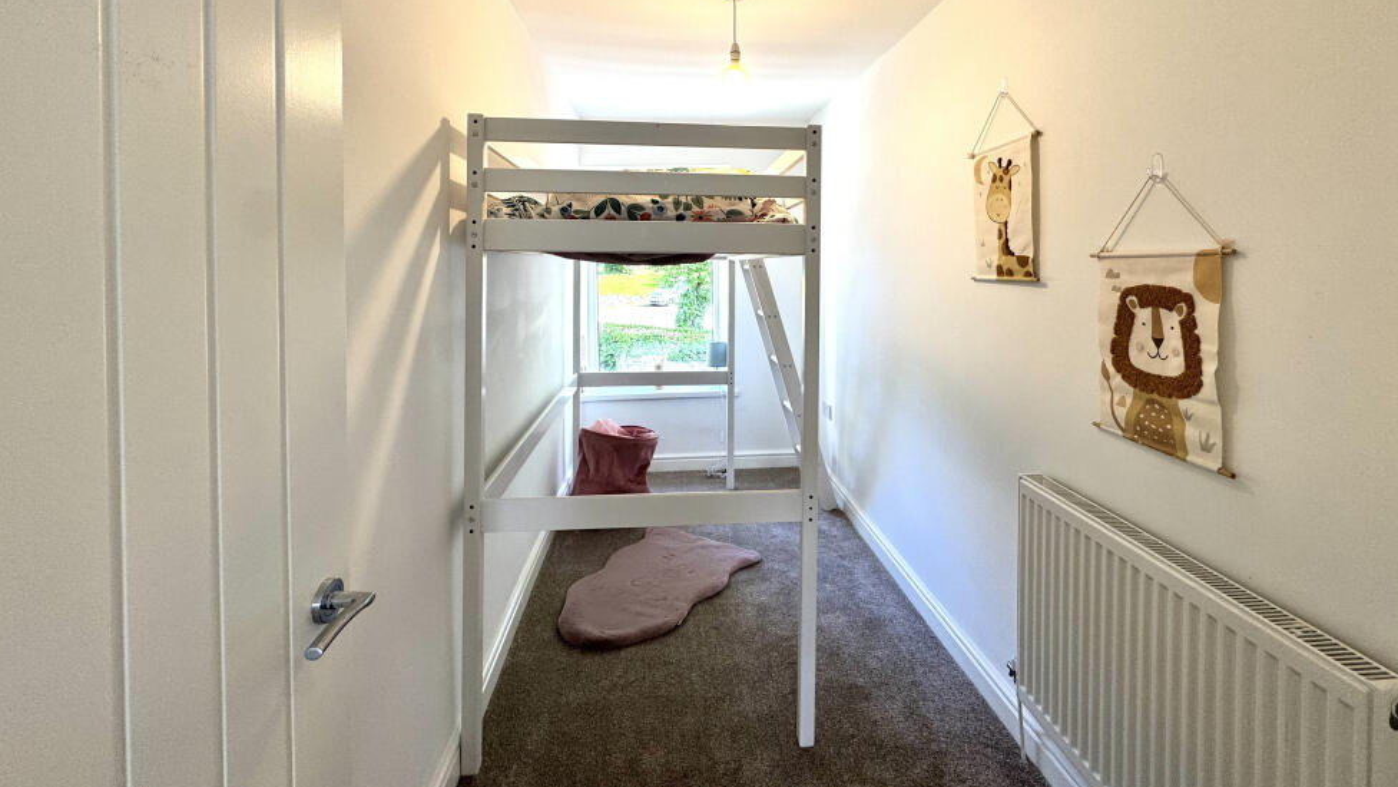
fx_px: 593
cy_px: 270
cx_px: 722
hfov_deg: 99.3
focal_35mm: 16
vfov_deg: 65.5
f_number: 2.2
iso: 100
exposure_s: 1/100
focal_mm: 2.22
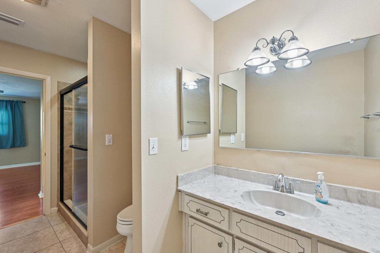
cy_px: 130
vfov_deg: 77.2
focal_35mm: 15
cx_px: 191
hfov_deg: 100.4
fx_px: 158
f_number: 8
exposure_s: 1/10
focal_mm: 14
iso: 400
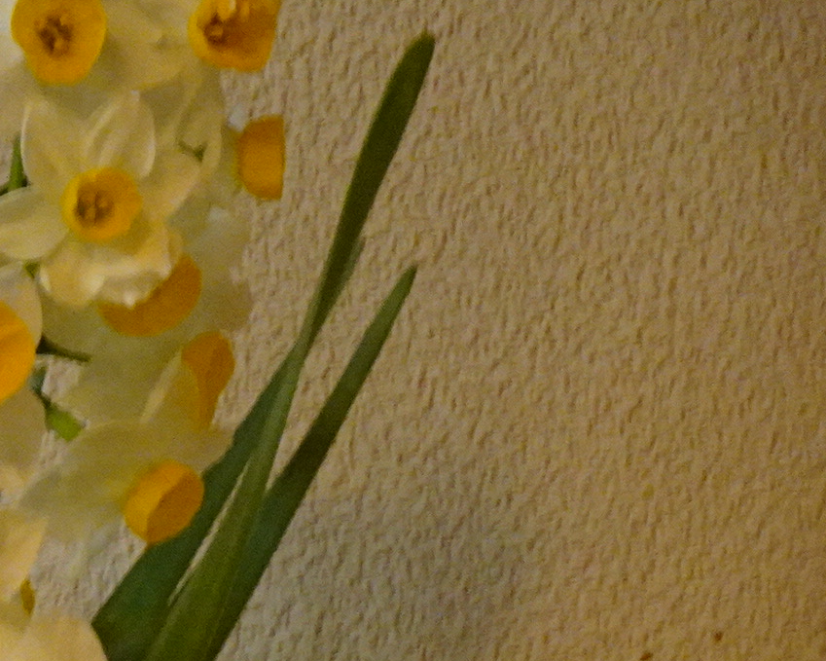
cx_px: -420
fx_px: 15008
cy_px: 809
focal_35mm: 614
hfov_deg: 3.1
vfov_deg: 2.5
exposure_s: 1/10
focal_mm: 33.18
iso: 800
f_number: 6.3
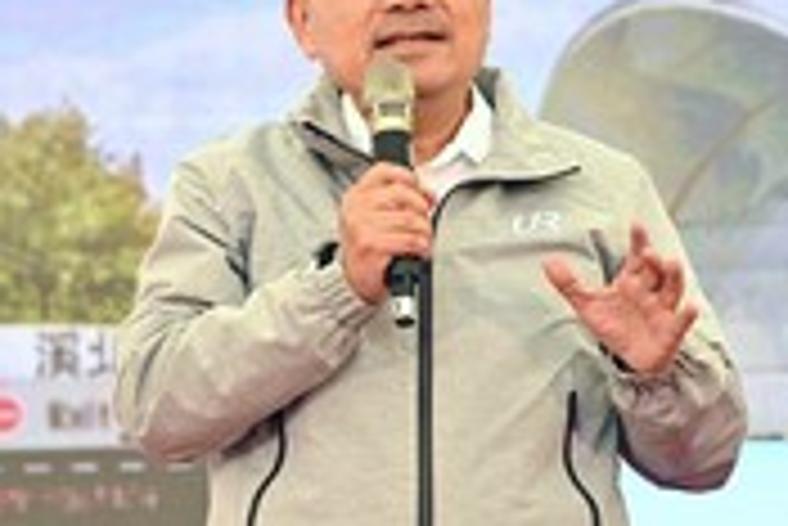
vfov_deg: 5.7
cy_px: 20
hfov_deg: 8.6
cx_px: 423
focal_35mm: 240
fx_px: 5258
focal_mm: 105
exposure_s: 1/250
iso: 450
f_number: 4
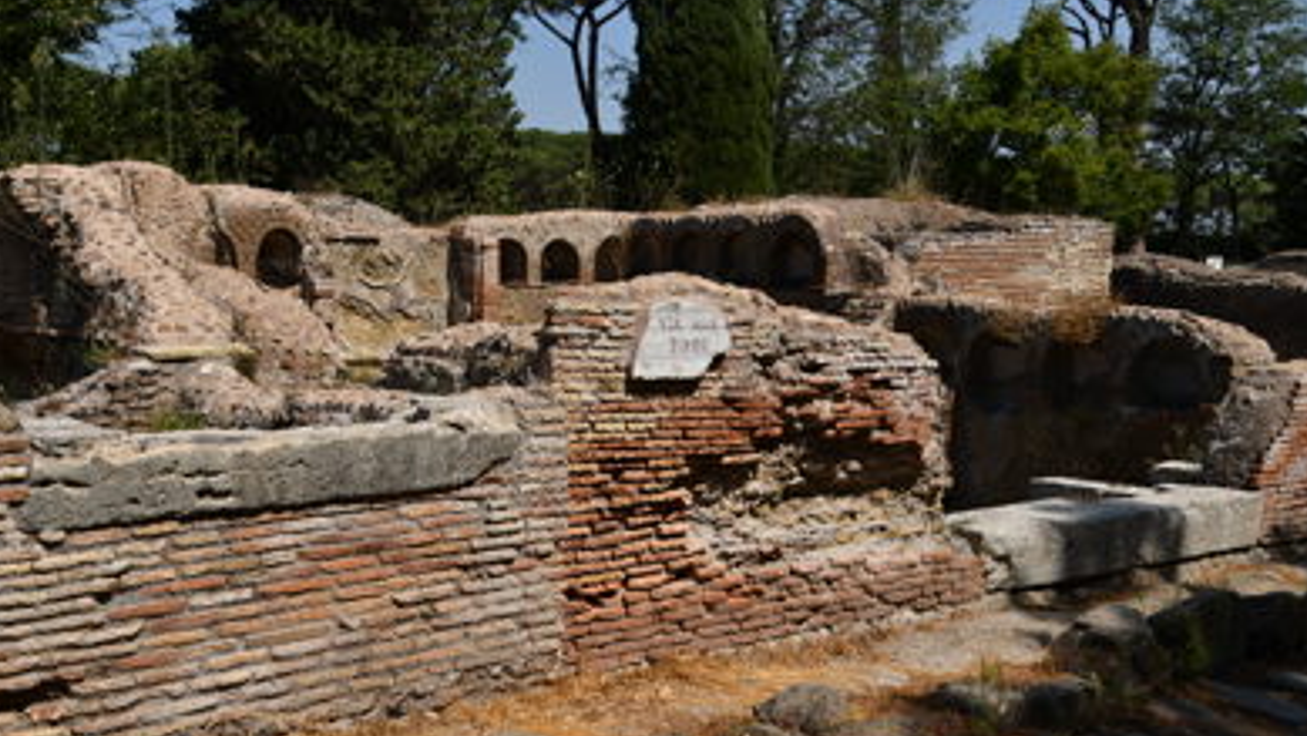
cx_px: 648
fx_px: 1456
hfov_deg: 48.3
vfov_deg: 28.3
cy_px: 422
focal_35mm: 42
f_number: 5.6
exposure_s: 1/1000
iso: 100
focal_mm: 26
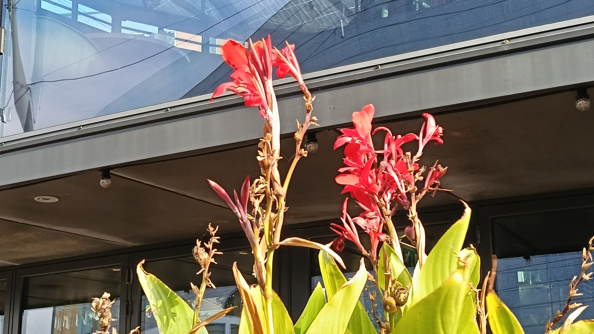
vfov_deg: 20.4
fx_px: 929
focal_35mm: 59
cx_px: 297
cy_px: 178
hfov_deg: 35.4
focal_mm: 3.98
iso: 50
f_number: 1.8
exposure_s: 1/114
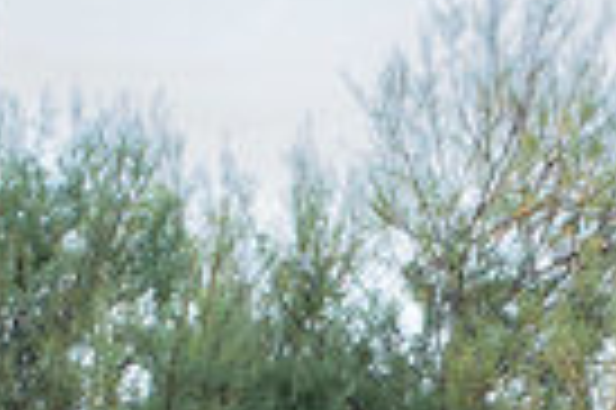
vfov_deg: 7.3
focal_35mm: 184
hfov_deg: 11.2
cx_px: 459
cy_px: 649
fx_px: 3145
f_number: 20
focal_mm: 28
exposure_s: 1/15
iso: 400
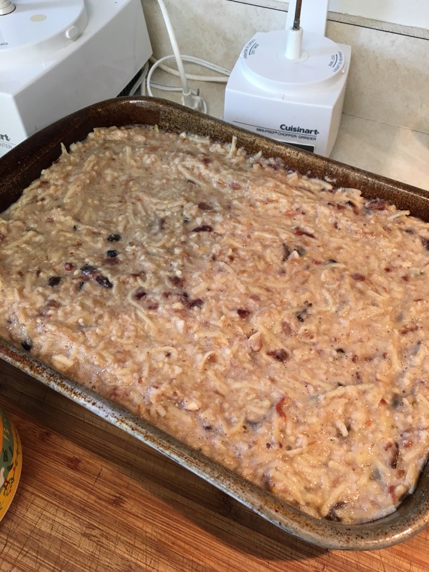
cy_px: 286
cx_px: 214
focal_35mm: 29
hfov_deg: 48.2
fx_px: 479
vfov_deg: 61.7
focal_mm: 4.15
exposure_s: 1/30
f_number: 2.2
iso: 80
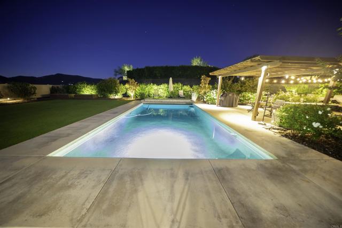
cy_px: 114
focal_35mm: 13
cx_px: 171
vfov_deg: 85.5
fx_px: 124
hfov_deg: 108.3
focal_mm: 13
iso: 100
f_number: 4
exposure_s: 20
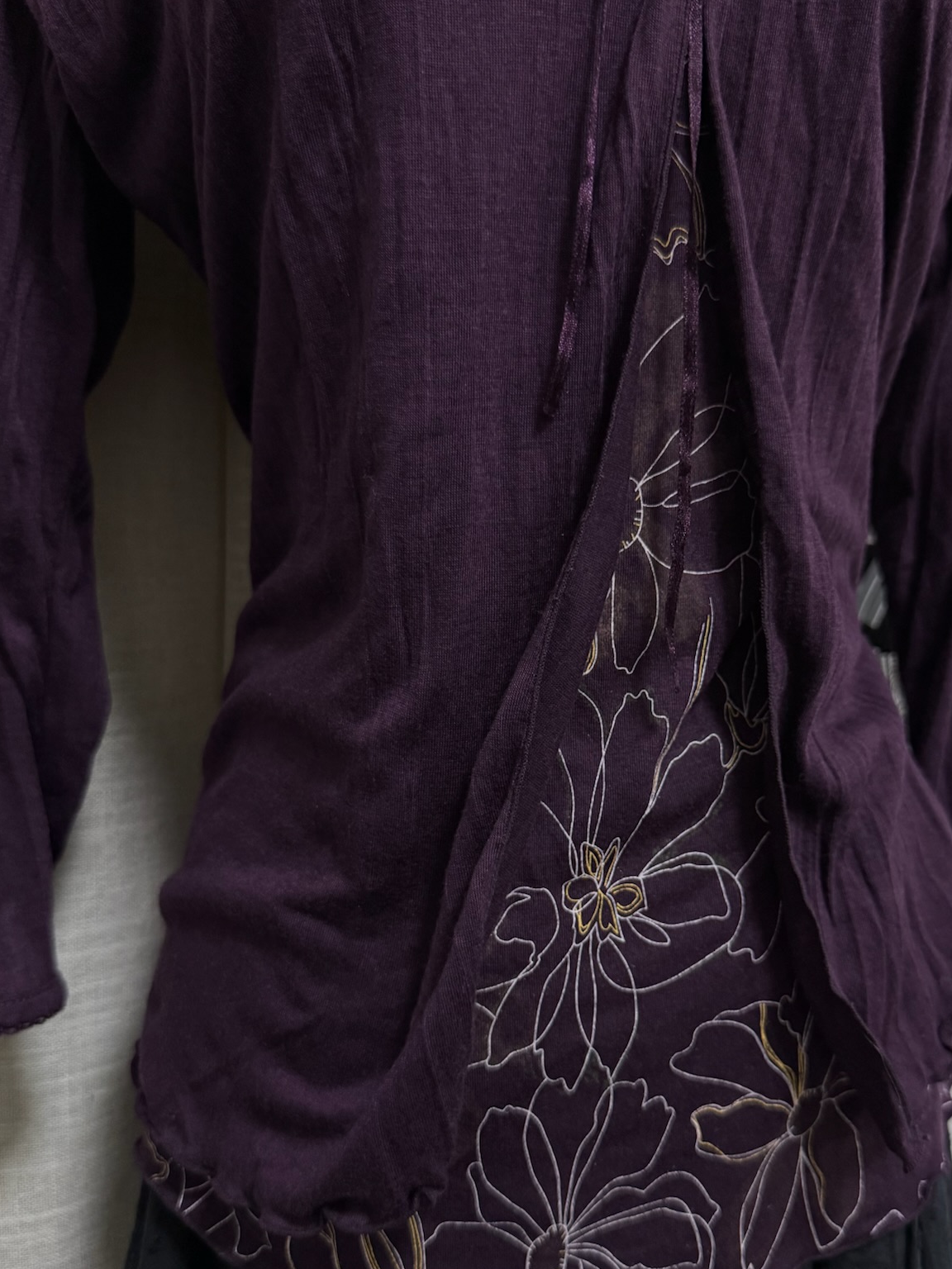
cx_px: 537
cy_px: 682
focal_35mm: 32
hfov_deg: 44.1
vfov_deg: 56.8
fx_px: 1173
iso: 320
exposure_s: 1/60
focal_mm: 6.76
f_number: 1.78
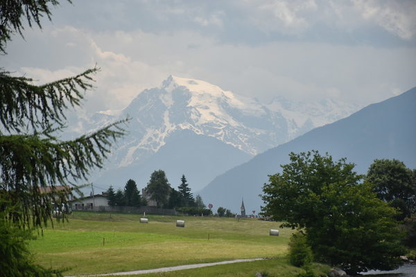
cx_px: 208
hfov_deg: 12.2
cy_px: 138
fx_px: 1941
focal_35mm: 168
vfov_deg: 8.2
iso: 500
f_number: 5.6
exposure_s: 1/3200
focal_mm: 112
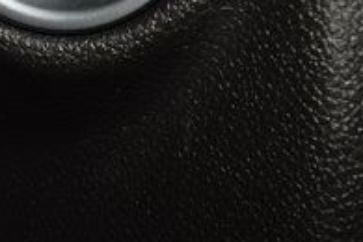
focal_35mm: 345
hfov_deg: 6.0
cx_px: 54
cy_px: -87
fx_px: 3478
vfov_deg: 4.0
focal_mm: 70
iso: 100
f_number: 8
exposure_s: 1/125
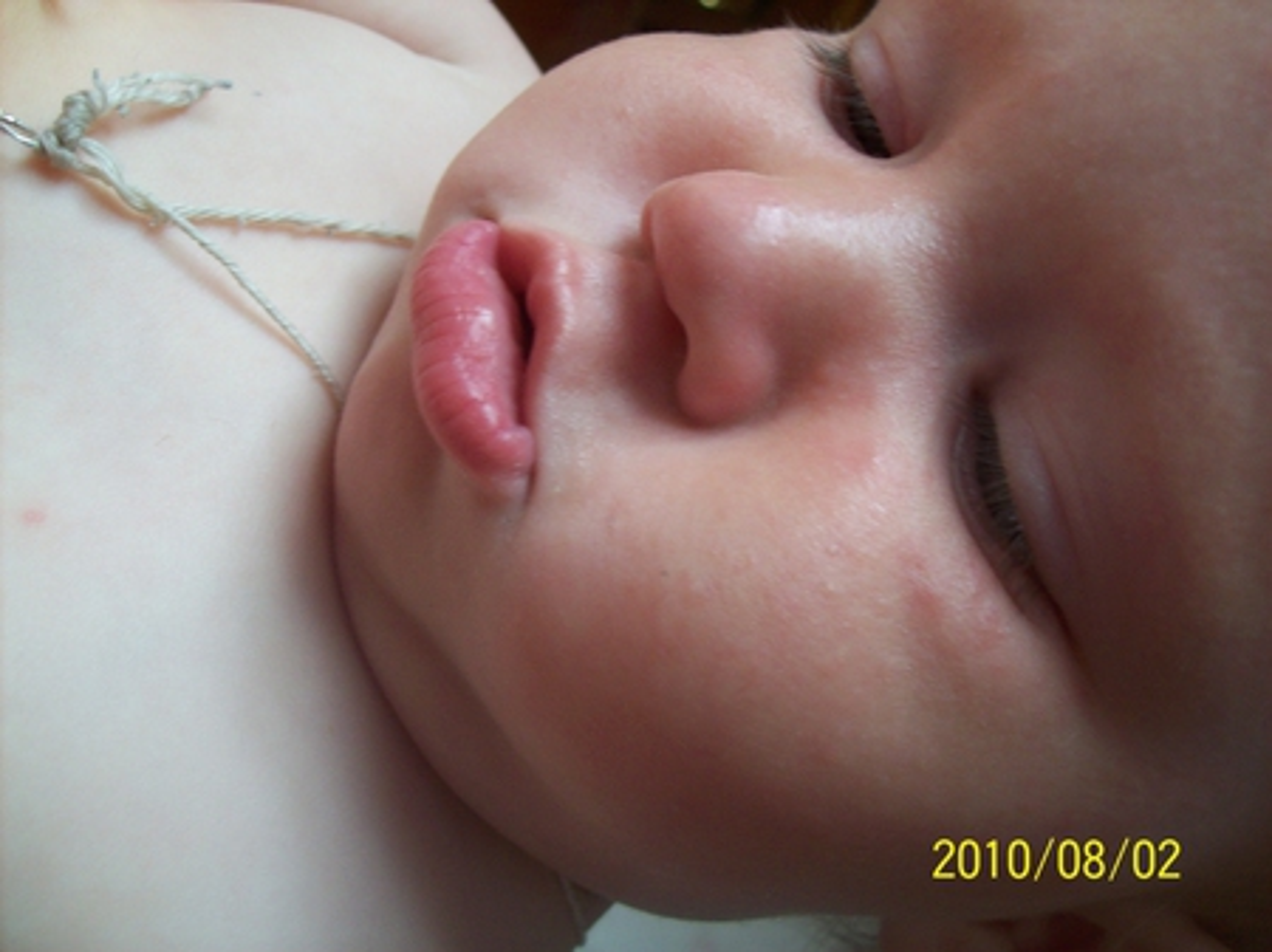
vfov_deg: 39.6
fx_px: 1322
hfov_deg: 51.4
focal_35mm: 36
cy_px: 476
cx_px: 636
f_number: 2.7
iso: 101
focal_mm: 6
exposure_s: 1/64
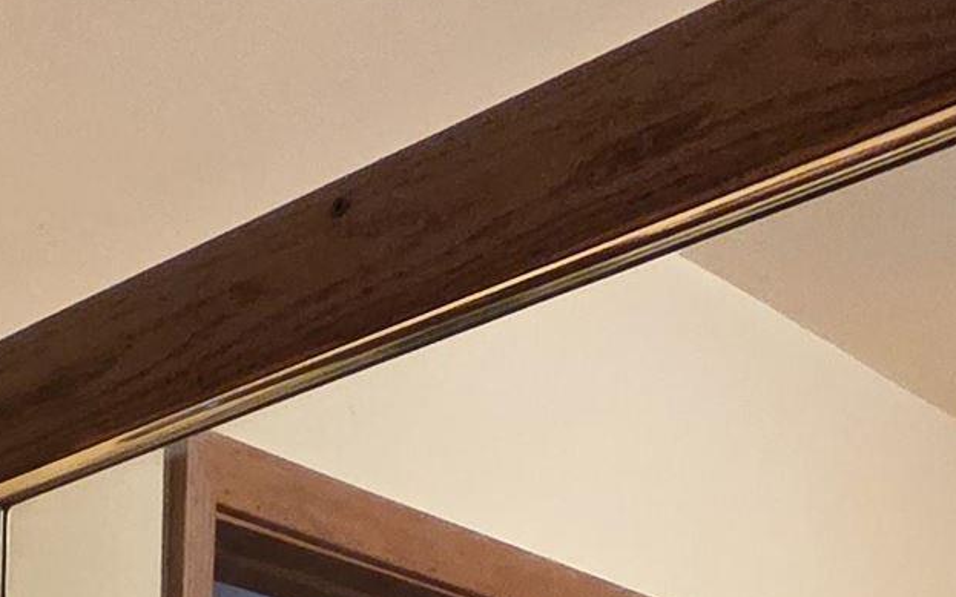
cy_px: 1525
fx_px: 1771
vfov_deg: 13.1
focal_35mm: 68
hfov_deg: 25.2
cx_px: -354
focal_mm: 2.2
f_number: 2.2
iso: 1000
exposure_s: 1/60
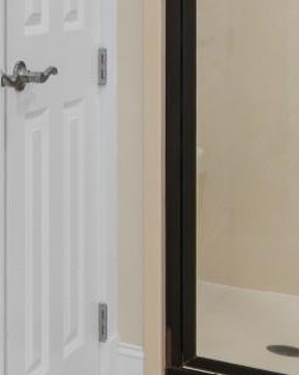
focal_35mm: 92
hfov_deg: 14.0
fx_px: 1018
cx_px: -307
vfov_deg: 19.8
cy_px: -44
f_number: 4.8
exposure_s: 1/20
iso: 100
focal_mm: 13
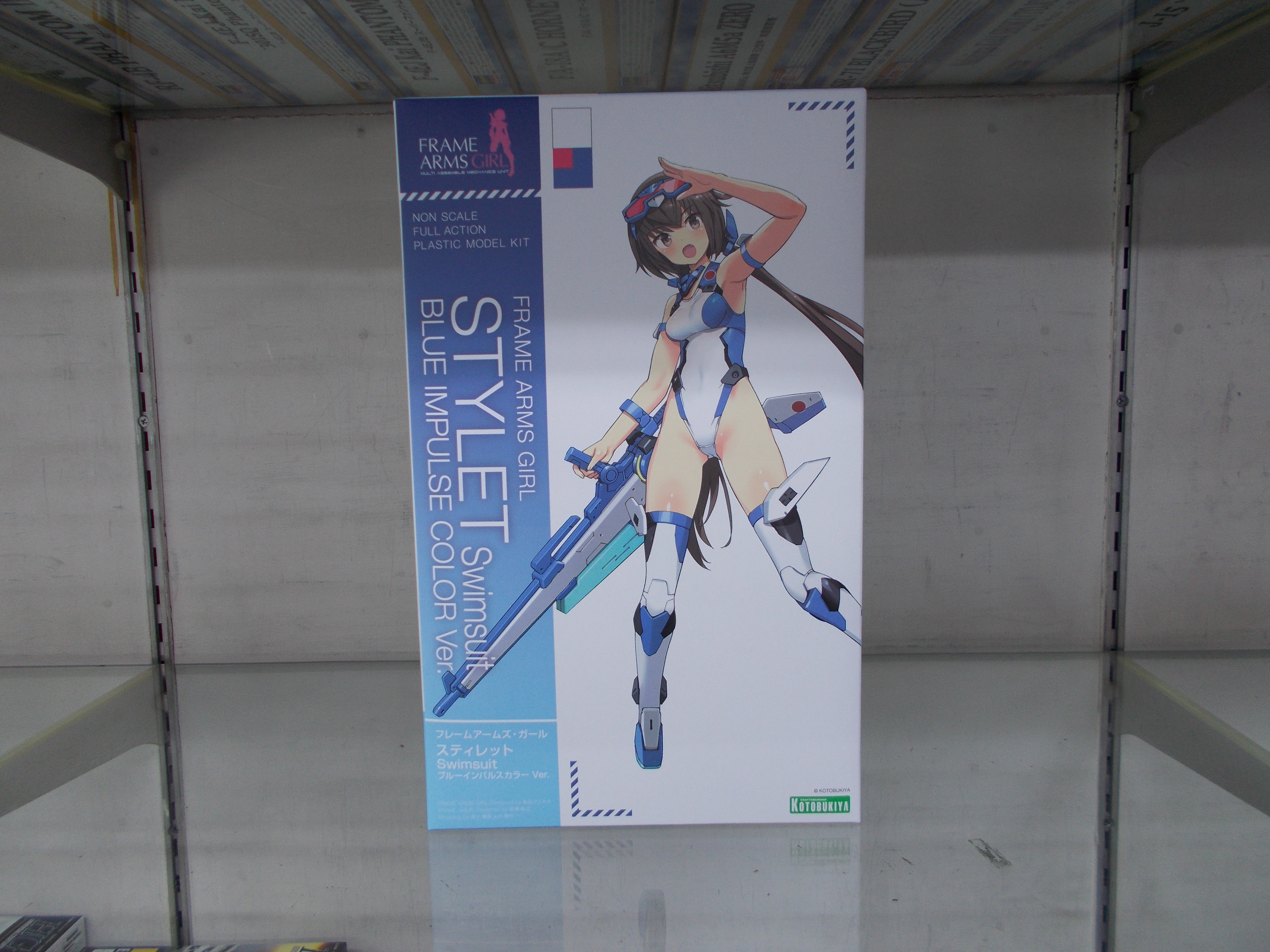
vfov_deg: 53.1
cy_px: 476
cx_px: 635
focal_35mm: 26
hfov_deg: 67.3
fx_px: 954
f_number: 3.2
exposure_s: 1/25
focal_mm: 4.6
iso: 100
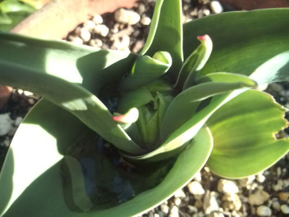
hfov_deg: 56.8
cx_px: 144
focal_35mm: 32
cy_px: 108
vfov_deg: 44.2
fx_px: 267
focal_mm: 3.3
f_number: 2.8
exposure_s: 1/120
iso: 65
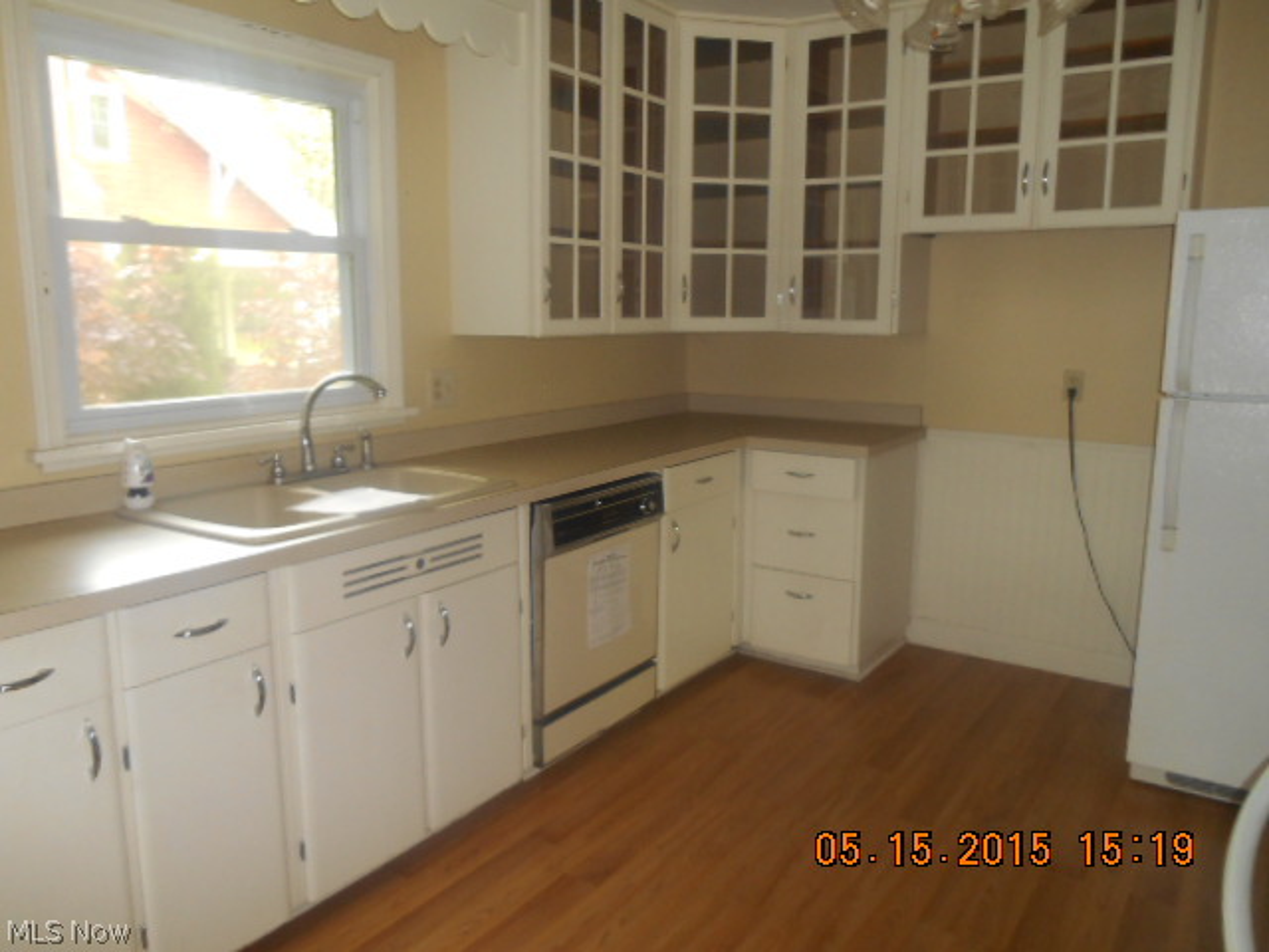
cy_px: 476
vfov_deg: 53.1
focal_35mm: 26
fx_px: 953
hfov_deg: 67.3
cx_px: 634
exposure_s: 1/25
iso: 200
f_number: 3.4
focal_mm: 4.7
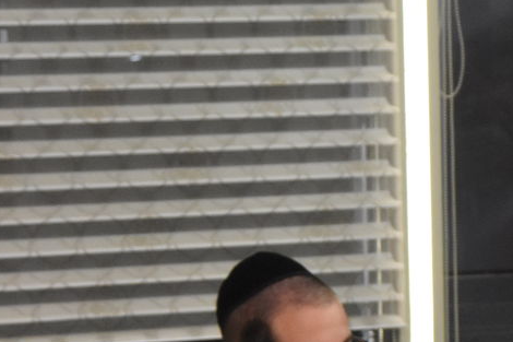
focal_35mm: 277
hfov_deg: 7.4
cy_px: 368
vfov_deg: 4.9
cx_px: 457
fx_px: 3946
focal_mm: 62
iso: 2800
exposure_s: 1/60
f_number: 5
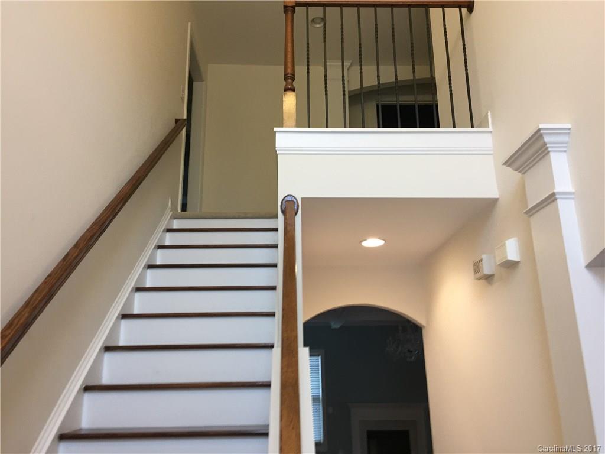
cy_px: 227
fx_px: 507
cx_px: 302
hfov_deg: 61.7
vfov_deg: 48.2
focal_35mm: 29
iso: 100
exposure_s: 1/30
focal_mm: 4.15
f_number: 2.2
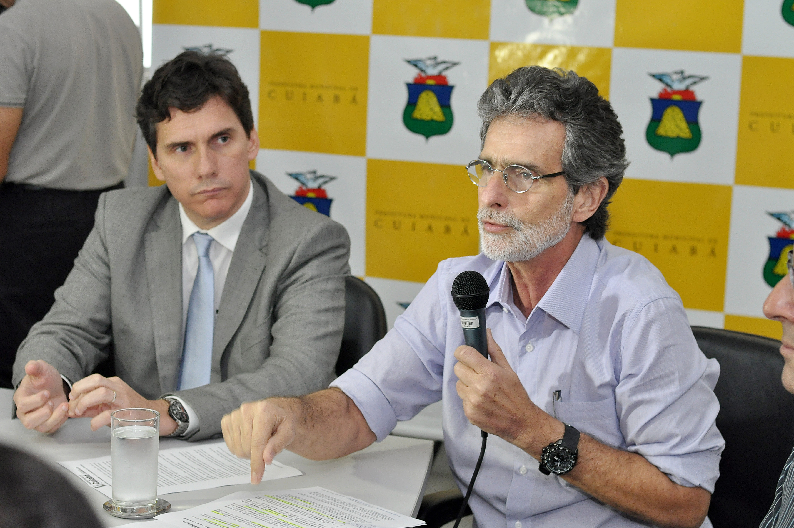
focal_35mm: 75
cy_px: 264
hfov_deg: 27.0
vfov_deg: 18.1
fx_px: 1652
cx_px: 397
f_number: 4
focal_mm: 50
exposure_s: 1/125
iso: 800
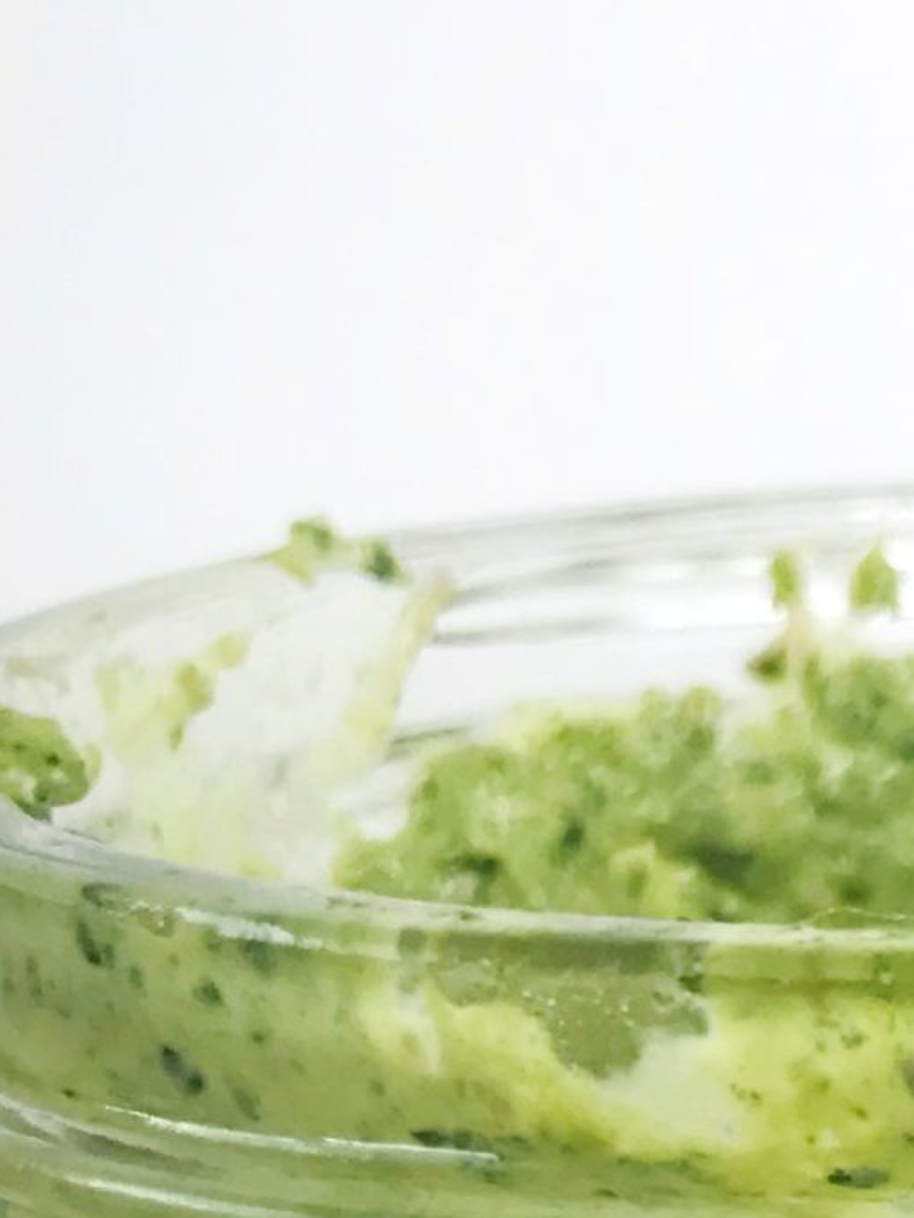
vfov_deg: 17.3
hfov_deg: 12.6
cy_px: 1614
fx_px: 3732
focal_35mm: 106
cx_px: 1707
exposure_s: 1/172
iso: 20
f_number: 1.8
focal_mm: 3.99
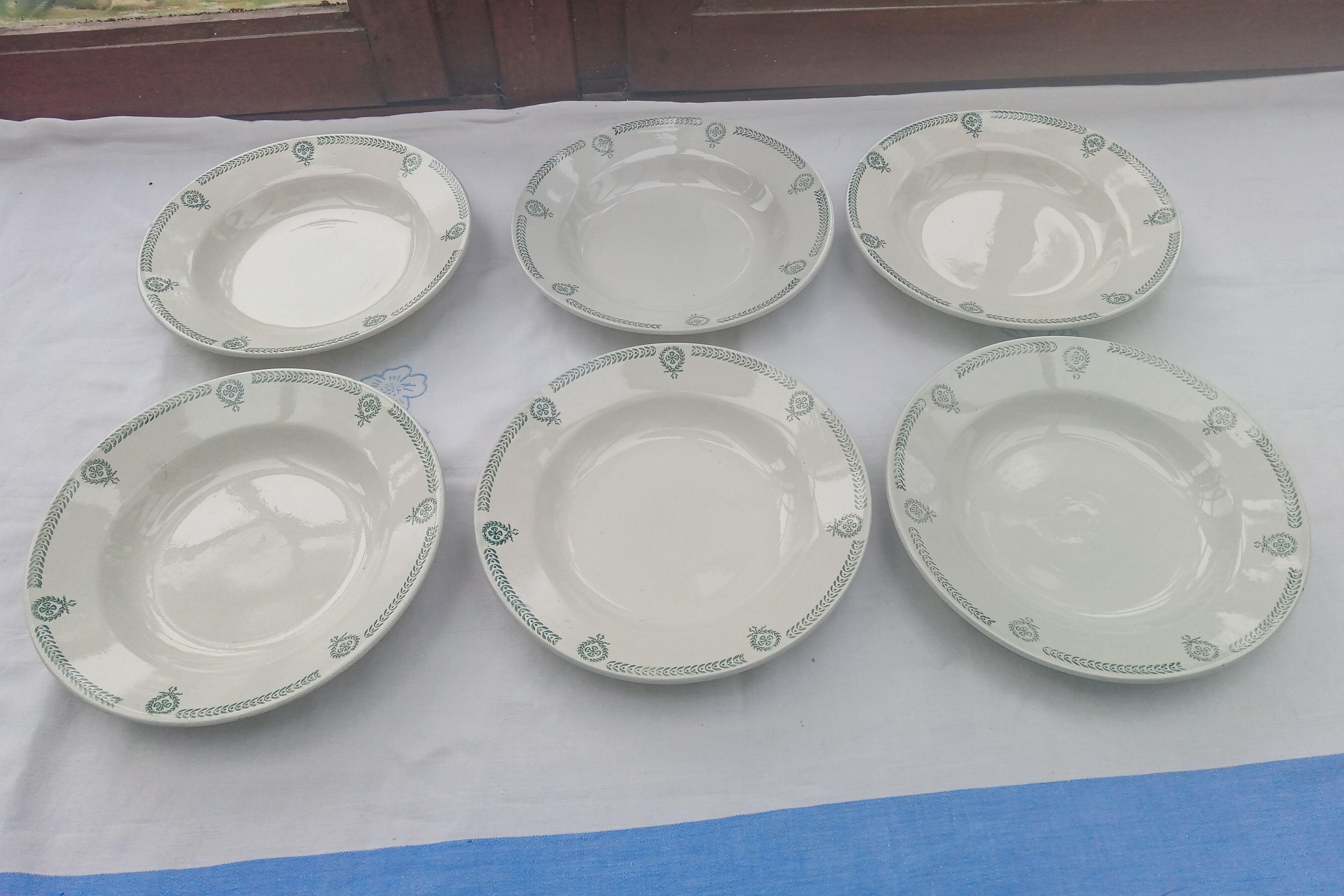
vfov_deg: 43.6
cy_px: 410
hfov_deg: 61.9
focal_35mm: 30
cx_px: 685
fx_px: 1120
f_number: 1.8
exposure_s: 1/458
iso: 114
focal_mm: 3.57
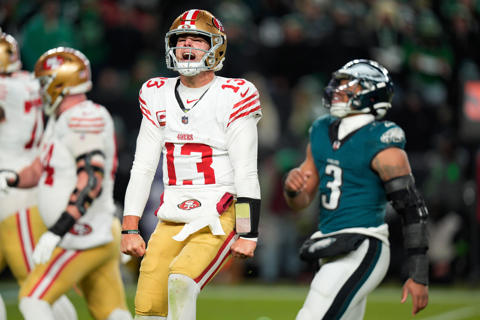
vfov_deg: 3.4
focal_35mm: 400
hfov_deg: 5.2
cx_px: 240
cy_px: 160
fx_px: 5333
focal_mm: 400
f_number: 2.8
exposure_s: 1/1600
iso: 1600
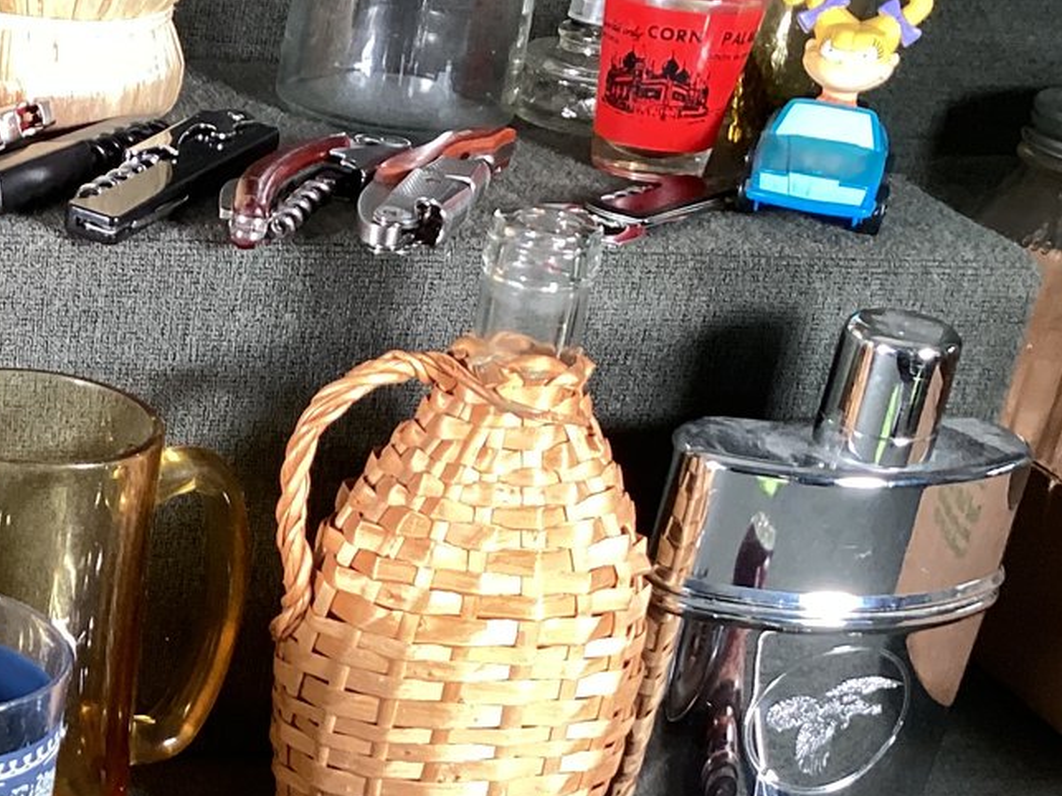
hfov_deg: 25.2
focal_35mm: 73
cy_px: 685
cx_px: -39
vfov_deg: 19.9
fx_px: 2239
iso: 125
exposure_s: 1/50
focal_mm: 3.3
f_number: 2.4
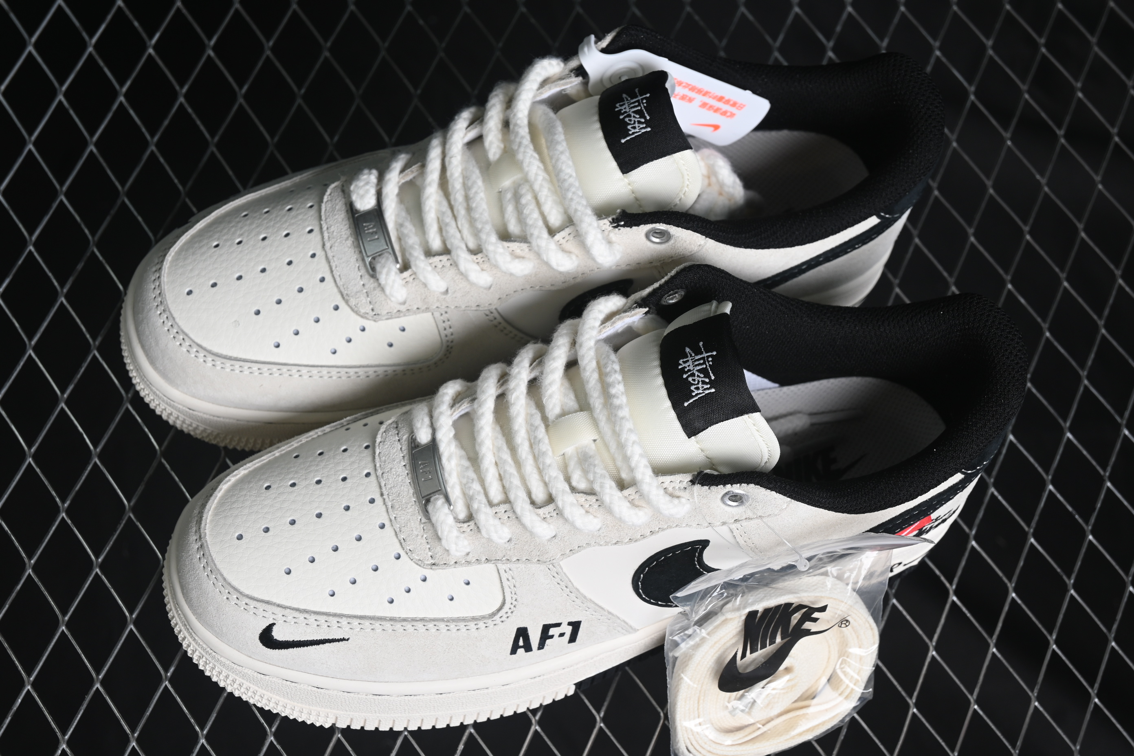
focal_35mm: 75
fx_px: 2362
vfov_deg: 18.2
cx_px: 567
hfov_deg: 27.0
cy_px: 378
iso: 160
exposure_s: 1/80
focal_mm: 50
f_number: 7.1
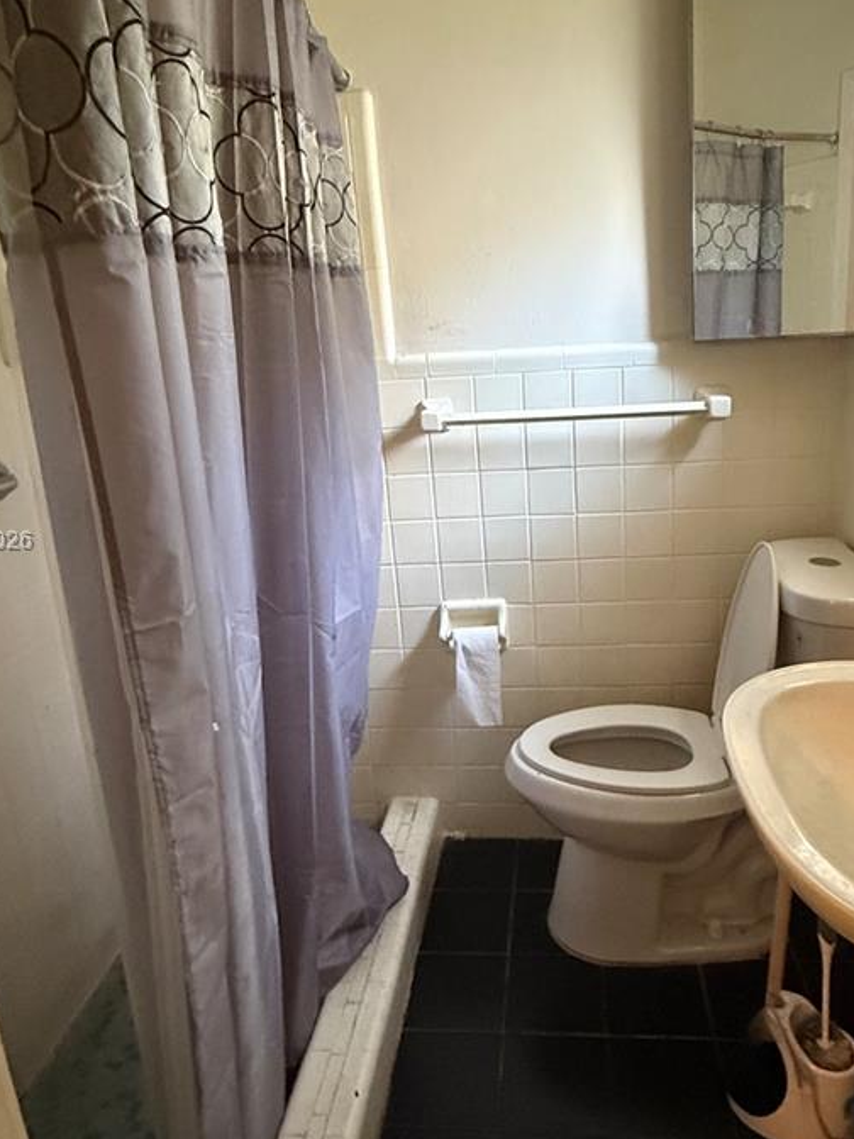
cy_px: 542
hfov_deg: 54.7
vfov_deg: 69.4
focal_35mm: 25
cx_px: 481
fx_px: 822
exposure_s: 1/60
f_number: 2.2
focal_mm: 2.22
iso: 800
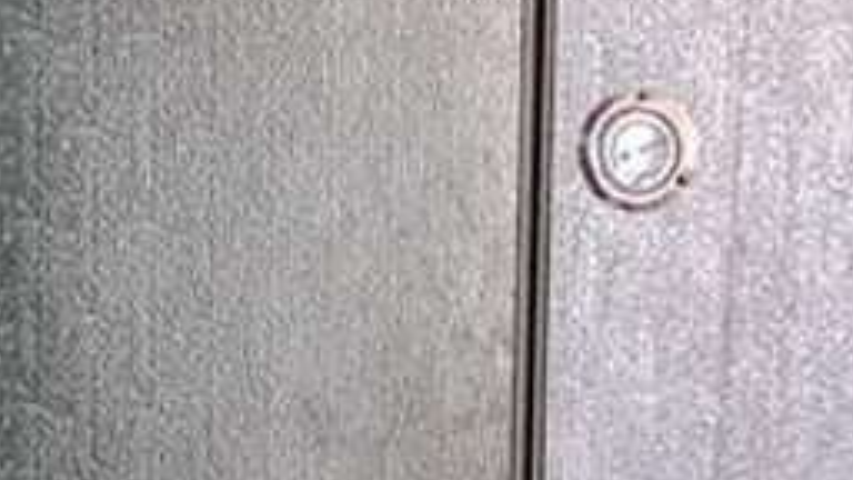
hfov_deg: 13.4
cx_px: 388
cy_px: 642
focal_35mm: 161
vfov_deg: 7.4
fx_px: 3642
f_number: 2
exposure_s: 1/20
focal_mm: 4.6
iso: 800
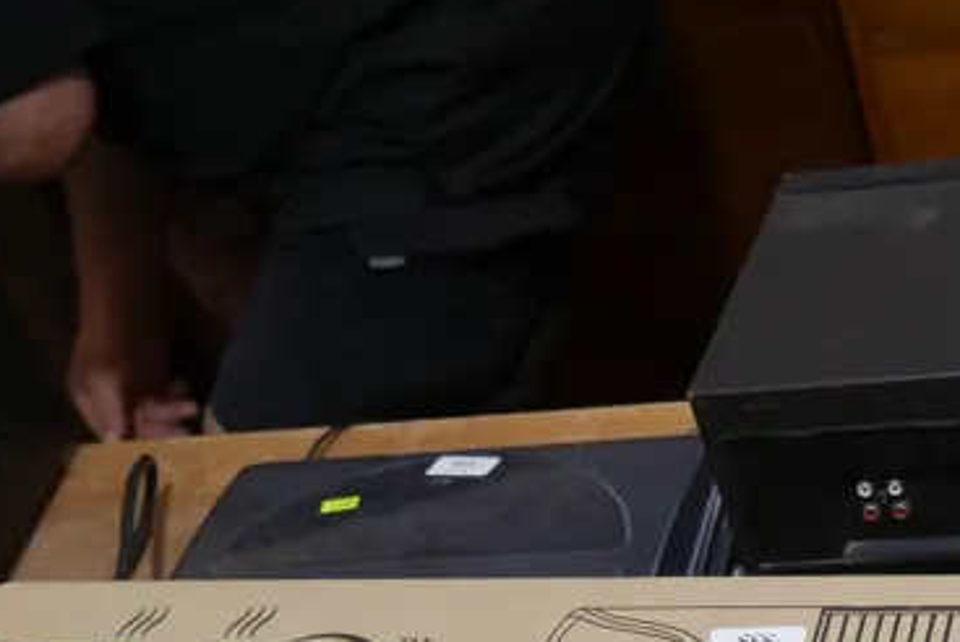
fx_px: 2162
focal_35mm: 81
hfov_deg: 23.4
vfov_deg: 15.9
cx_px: 1072
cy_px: 863
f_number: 3.5
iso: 200
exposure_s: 1/100
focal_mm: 14
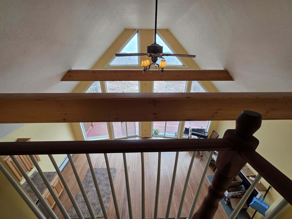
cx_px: 146
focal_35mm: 13
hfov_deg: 106.2
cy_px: 110
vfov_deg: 89.9
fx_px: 110
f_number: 1.9
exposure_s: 1/120
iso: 125
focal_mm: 2.2
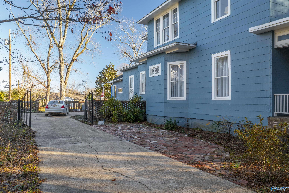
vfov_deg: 46.4
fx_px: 225
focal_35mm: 28
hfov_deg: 65.5
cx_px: 144
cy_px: 96
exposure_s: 1/80
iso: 100
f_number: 3.5
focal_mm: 10.26
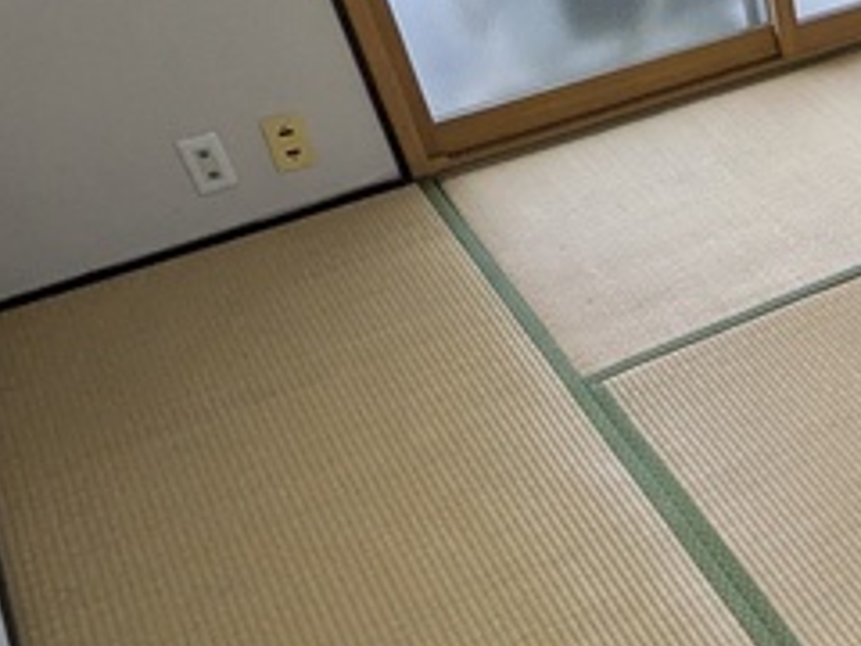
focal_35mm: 56
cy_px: 377
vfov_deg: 26.1
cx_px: 1191
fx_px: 1393
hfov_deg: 27.2
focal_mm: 1.83
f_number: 2.2
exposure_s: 1/120
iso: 151
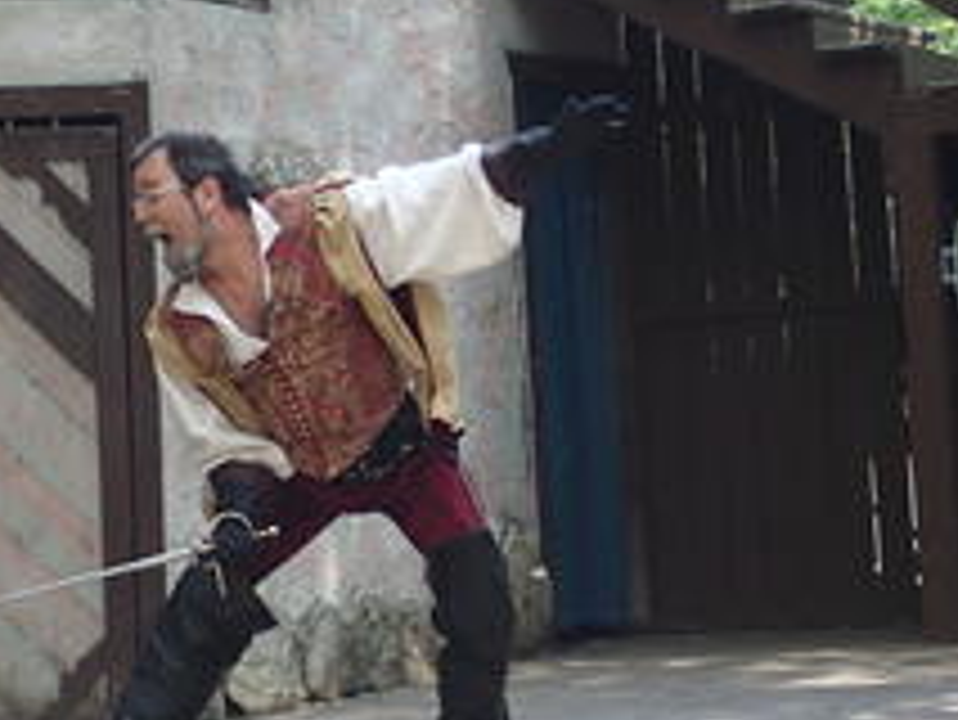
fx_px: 2686
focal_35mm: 97
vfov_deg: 15.2
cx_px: 207
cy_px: 270
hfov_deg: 20.0
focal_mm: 8.4
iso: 100
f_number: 3.1
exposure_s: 1/160
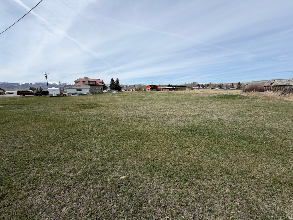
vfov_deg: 85.7
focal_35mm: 14
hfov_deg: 102.1
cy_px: 110
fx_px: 119
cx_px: 146
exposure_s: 1/1145
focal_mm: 2.22
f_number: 2.2
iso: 20
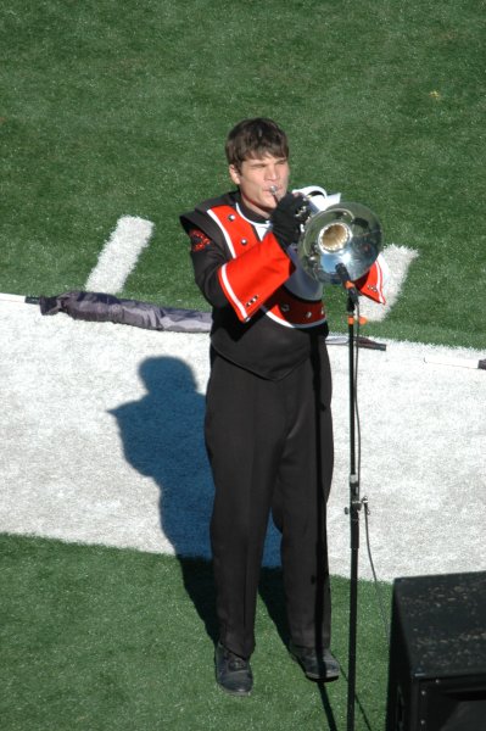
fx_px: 12170
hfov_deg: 2.3
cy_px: 366
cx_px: 243
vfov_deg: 3.4
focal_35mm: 600
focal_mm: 400
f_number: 5.6
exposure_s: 1/1000
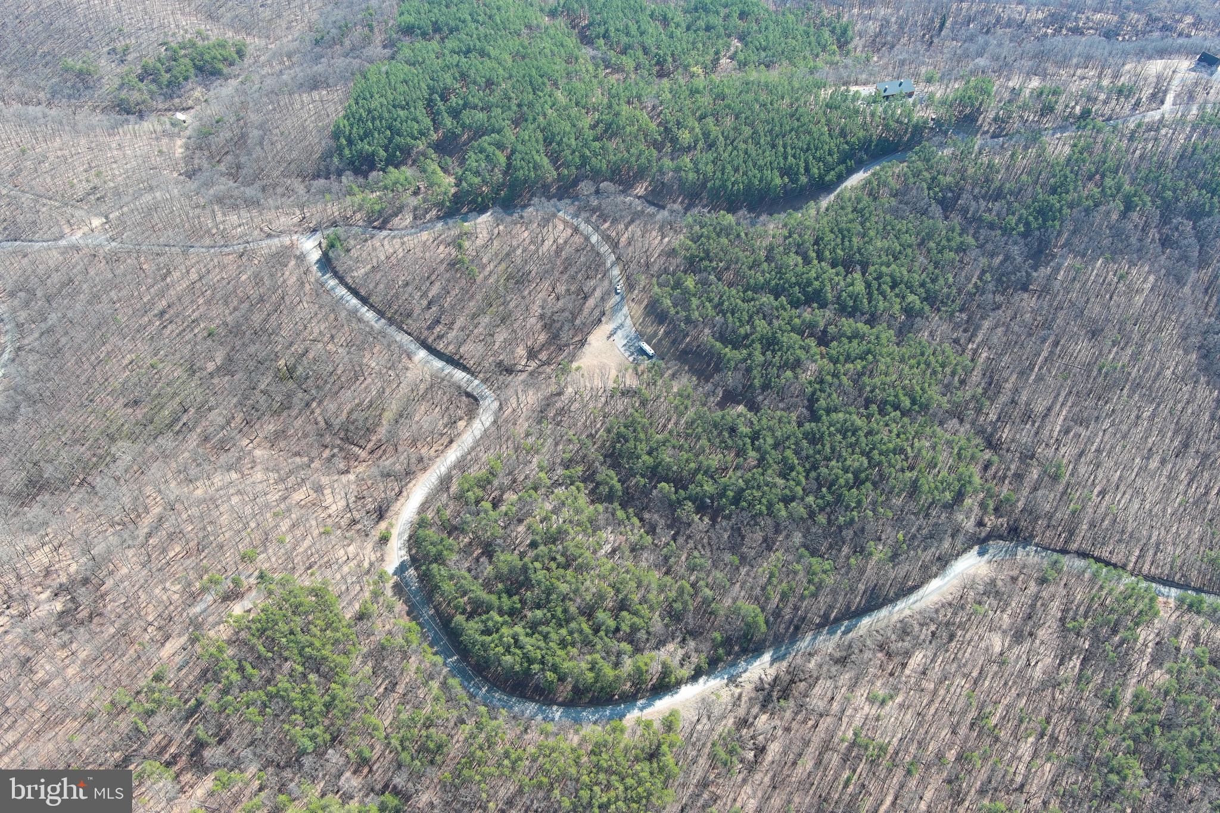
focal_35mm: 29
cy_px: 406
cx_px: 610
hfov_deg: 63.7
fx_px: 983
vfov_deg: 45.0
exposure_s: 1/252
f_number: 2.8
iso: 100
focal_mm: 10.57
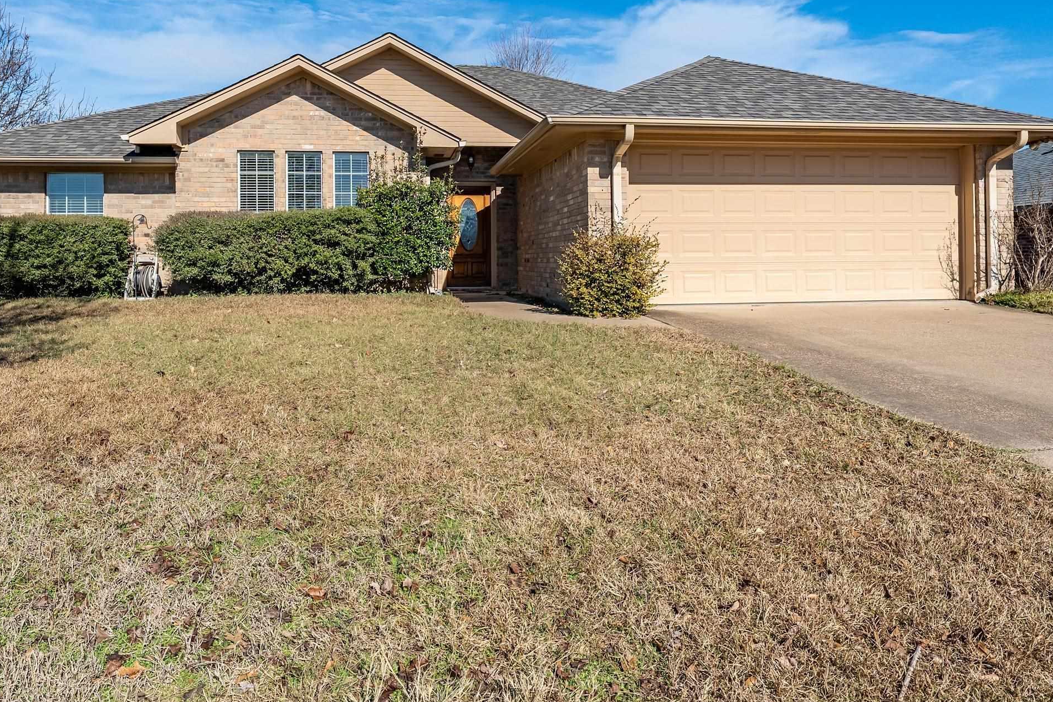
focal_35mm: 25
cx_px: 500
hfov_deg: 71.5
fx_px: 731
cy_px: 254
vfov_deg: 50.7
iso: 800
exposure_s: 1/5000
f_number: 8
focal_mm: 19
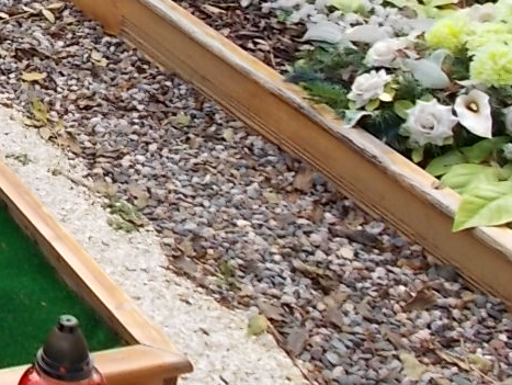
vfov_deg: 16.3
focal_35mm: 89
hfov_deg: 19.5
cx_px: -234
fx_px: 1317
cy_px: -9
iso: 80
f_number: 3.2
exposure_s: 1/320
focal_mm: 4.6
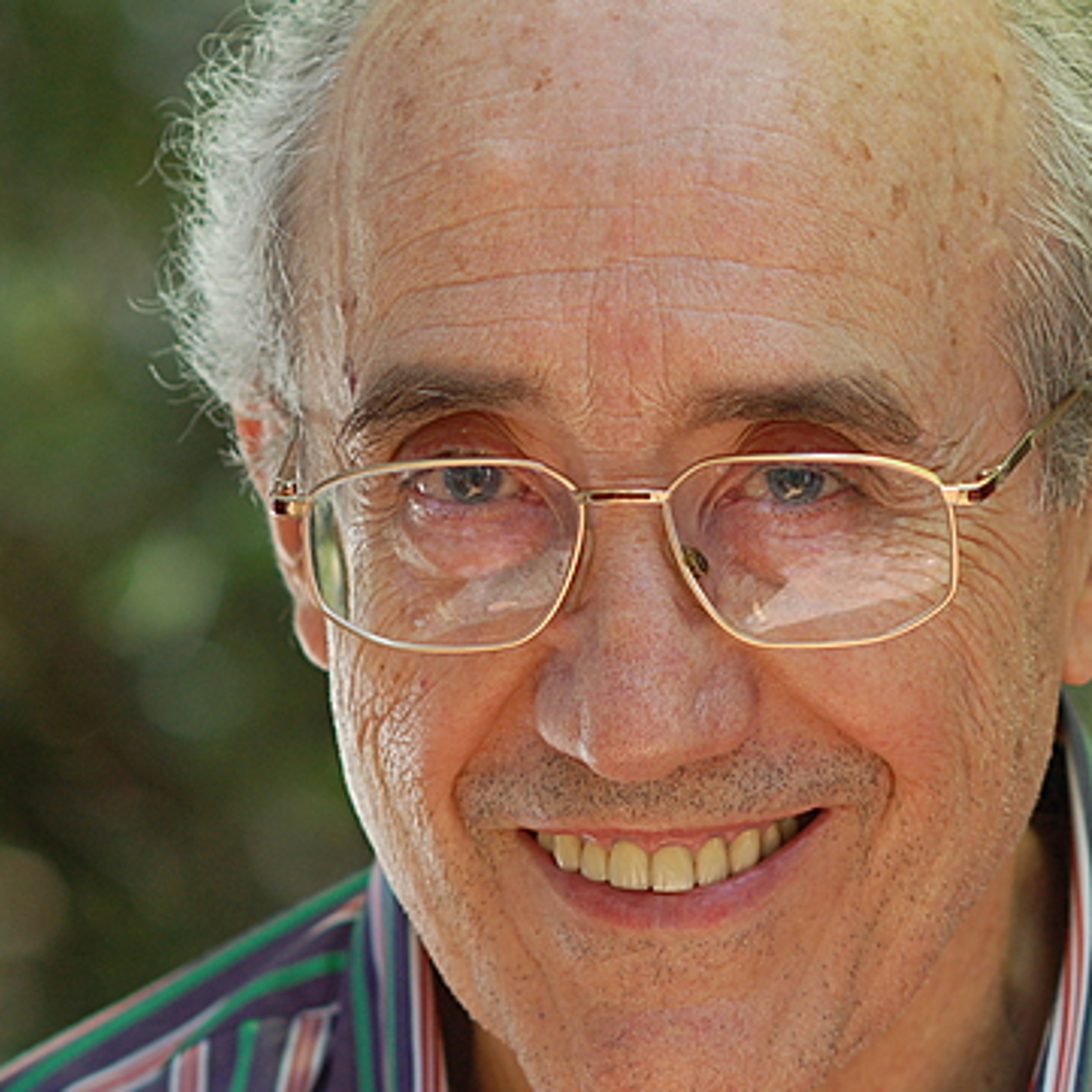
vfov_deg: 5.7
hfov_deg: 5.7
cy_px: 596
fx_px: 10877
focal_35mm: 305
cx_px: 690
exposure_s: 1/250
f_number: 4
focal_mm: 135
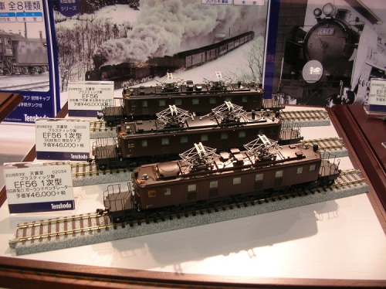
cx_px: 193
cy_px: 144
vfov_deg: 40.6
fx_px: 390
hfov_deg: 52.7
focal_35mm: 35
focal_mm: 5.8
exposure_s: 1/12.8
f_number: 2.8
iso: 50
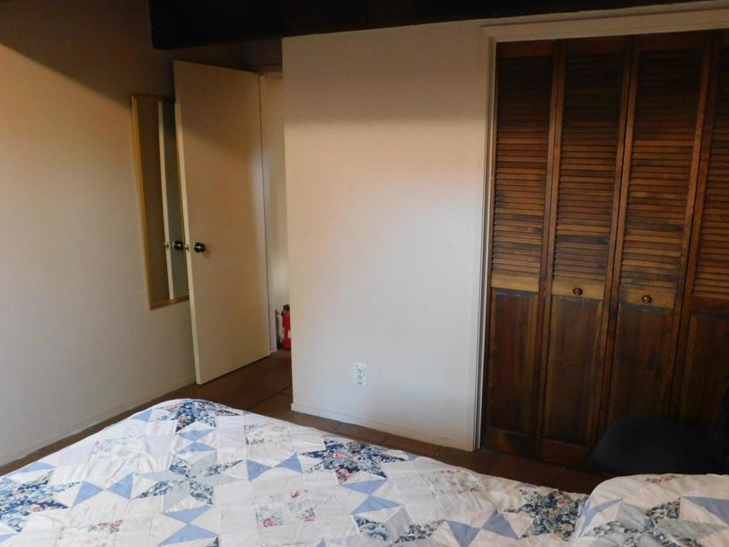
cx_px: 408
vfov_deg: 48.1
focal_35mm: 29
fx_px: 611
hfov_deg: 61.5
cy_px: 304
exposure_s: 1/25
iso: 400
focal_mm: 4
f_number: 3
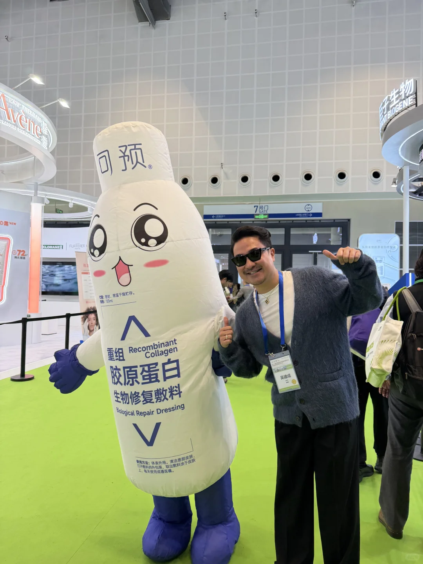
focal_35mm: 24
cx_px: 212
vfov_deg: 71.6
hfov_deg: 56.8
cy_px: 282
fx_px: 391
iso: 125
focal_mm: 6.76
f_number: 1.78
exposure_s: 1/172
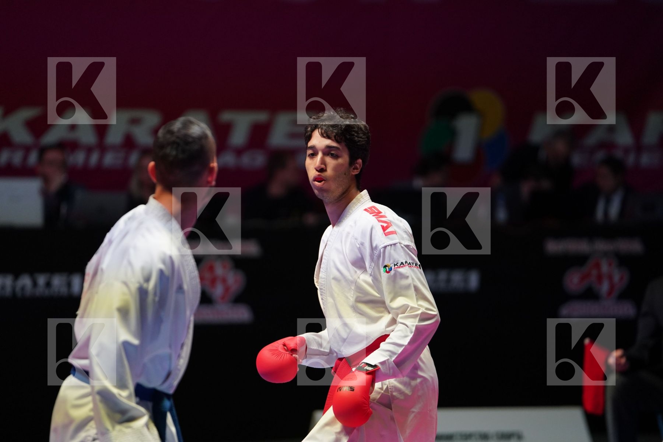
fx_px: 3683
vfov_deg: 6.9
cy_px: 221
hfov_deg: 10.3
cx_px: 332
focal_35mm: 200
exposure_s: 1/1000
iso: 2000
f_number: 2.8
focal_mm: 200
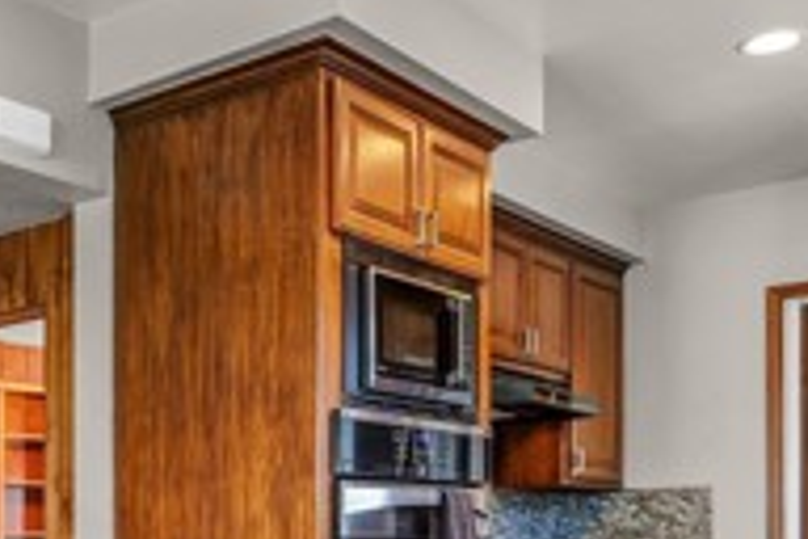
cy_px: 480
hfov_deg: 36.5
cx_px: 46
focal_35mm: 50
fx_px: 1122
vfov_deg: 26.2
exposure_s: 1/10
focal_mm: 15
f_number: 8
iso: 800
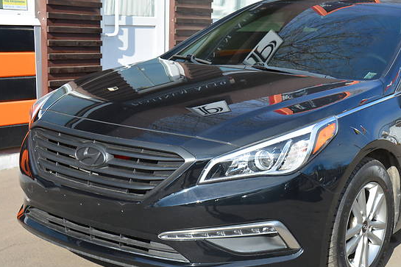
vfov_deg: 20.6
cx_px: 291
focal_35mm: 66
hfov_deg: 30.1
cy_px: 142
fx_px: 735
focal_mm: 30
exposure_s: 1/125
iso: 100
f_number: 8
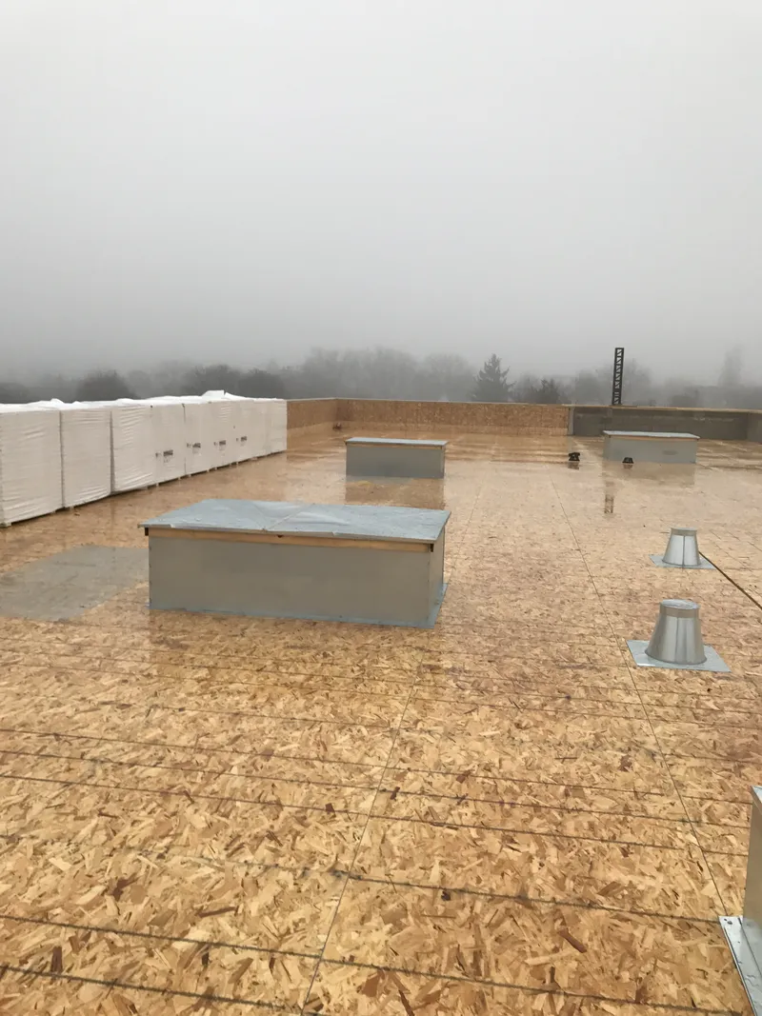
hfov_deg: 49.7
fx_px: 822
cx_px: 381
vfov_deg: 63.4
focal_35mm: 28
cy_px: 508
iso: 40
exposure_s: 1/120
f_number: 1.8
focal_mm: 3.99
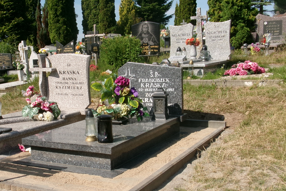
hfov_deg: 41.4
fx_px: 373
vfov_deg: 28.6
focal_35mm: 47
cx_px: 94
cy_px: 111
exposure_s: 1/140
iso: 100
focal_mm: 5.1
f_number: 10.8
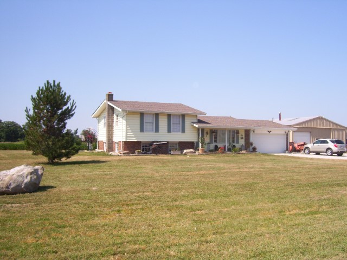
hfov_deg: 51.4
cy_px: 130
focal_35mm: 36
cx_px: 174
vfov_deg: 39.7
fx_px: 361
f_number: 4.8
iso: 80
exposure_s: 1/640
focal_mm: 6
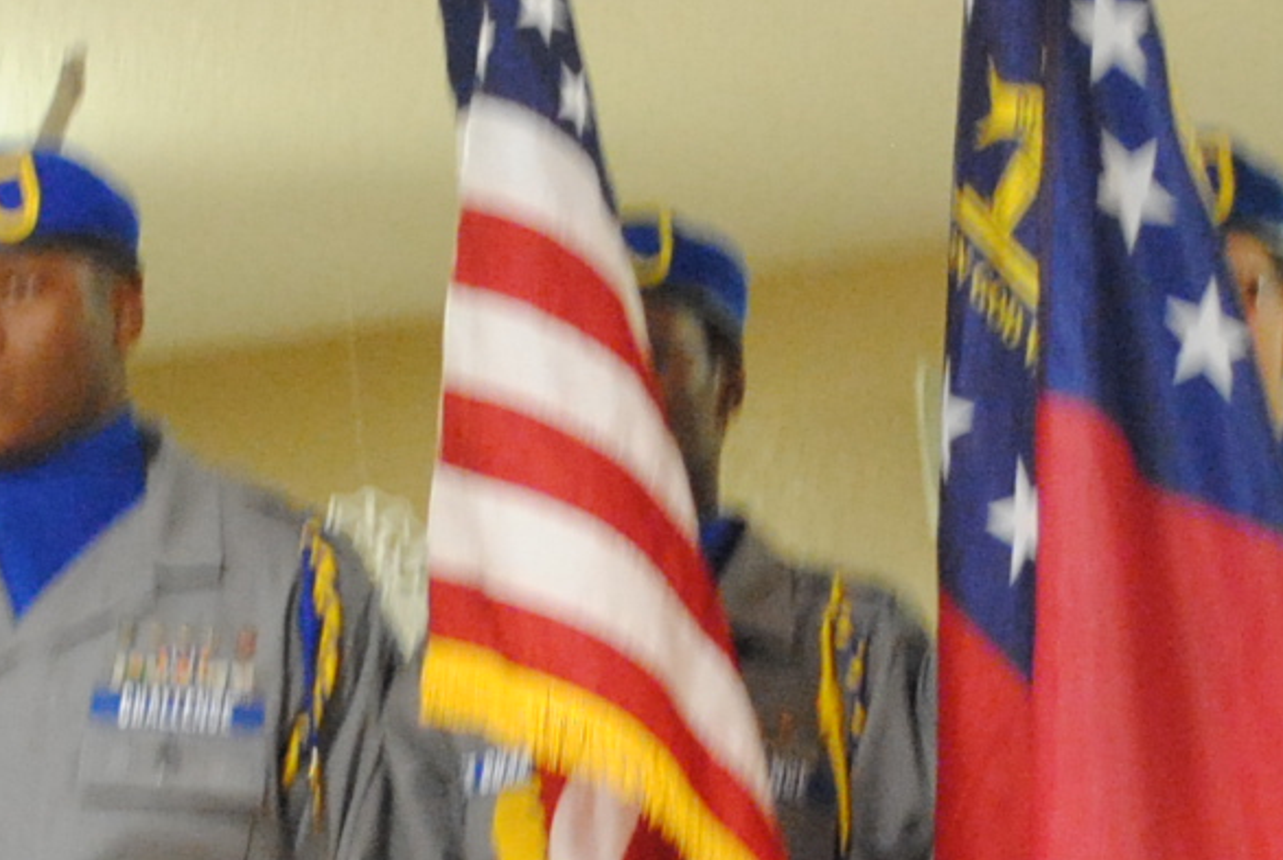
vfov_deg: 7.7
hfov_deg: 11.5
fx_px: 6355
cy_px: 720
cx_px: 449
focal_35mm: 178
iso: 900
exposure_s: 1/30
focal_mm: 24
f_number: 4
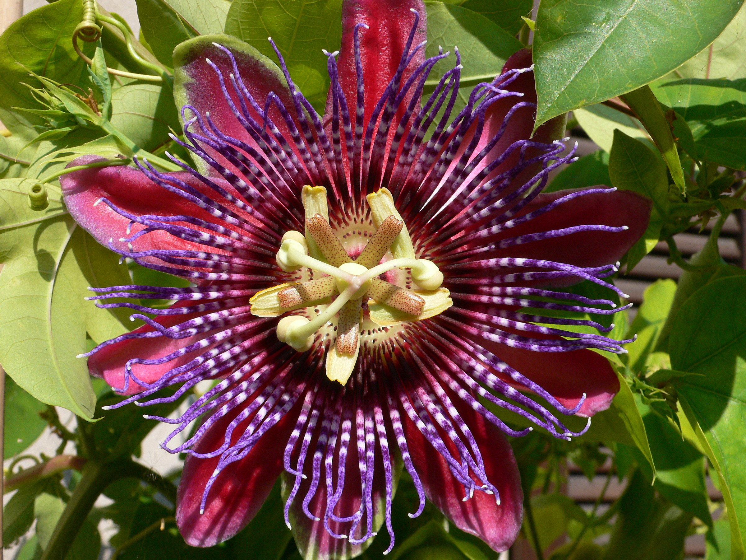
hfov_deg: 54.0
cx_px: 373
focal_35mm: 34
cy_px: 280
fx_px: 733
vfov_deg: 41.8
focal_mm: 6.3
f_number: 4.5
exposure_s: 1/400
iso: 80
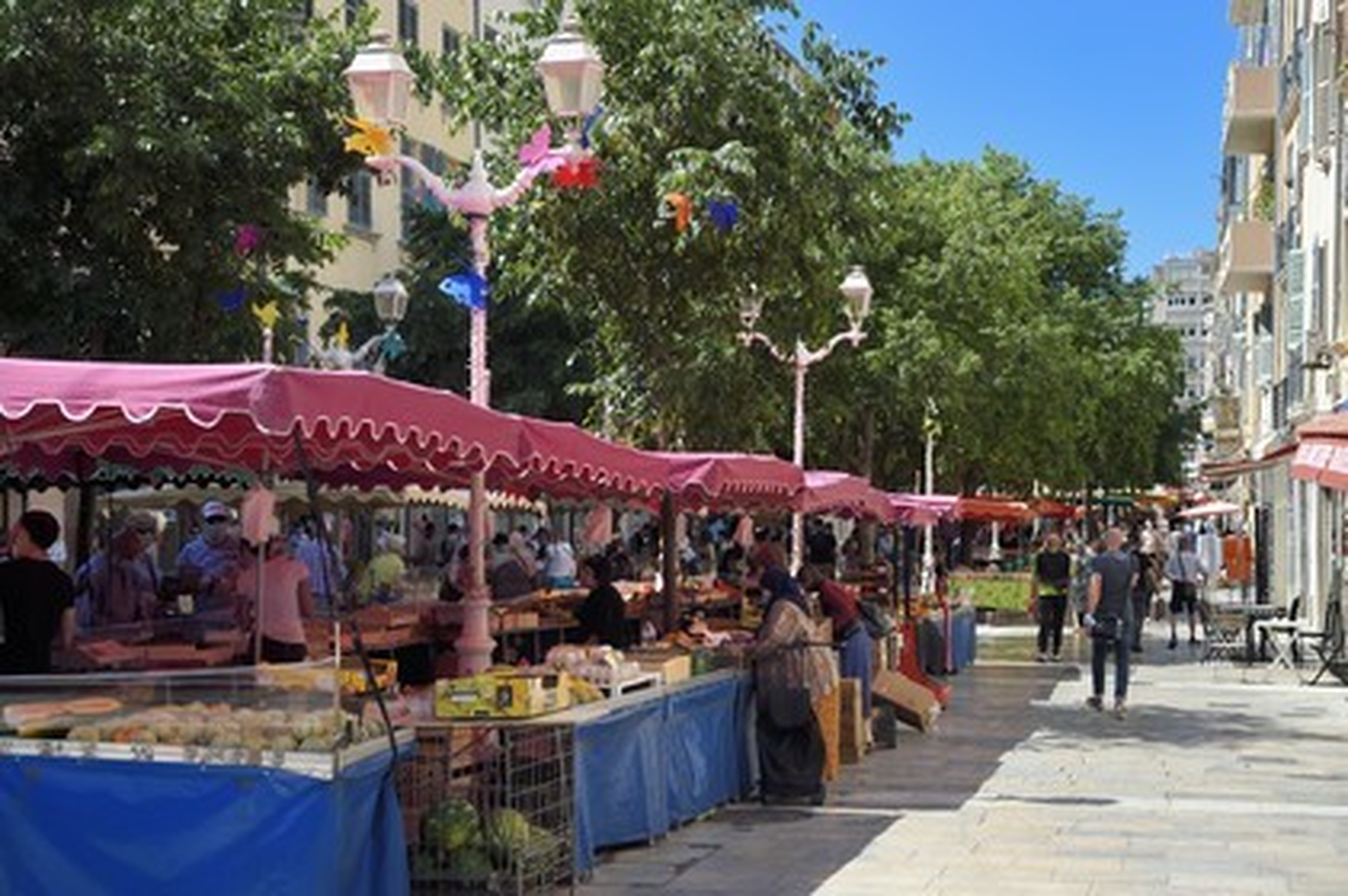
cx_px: 674
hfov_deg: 38.2
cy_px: 448
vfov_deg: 25.9
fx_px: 1946
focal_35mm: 52
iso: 200
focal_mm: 52
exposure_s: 1/640
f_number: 7.1
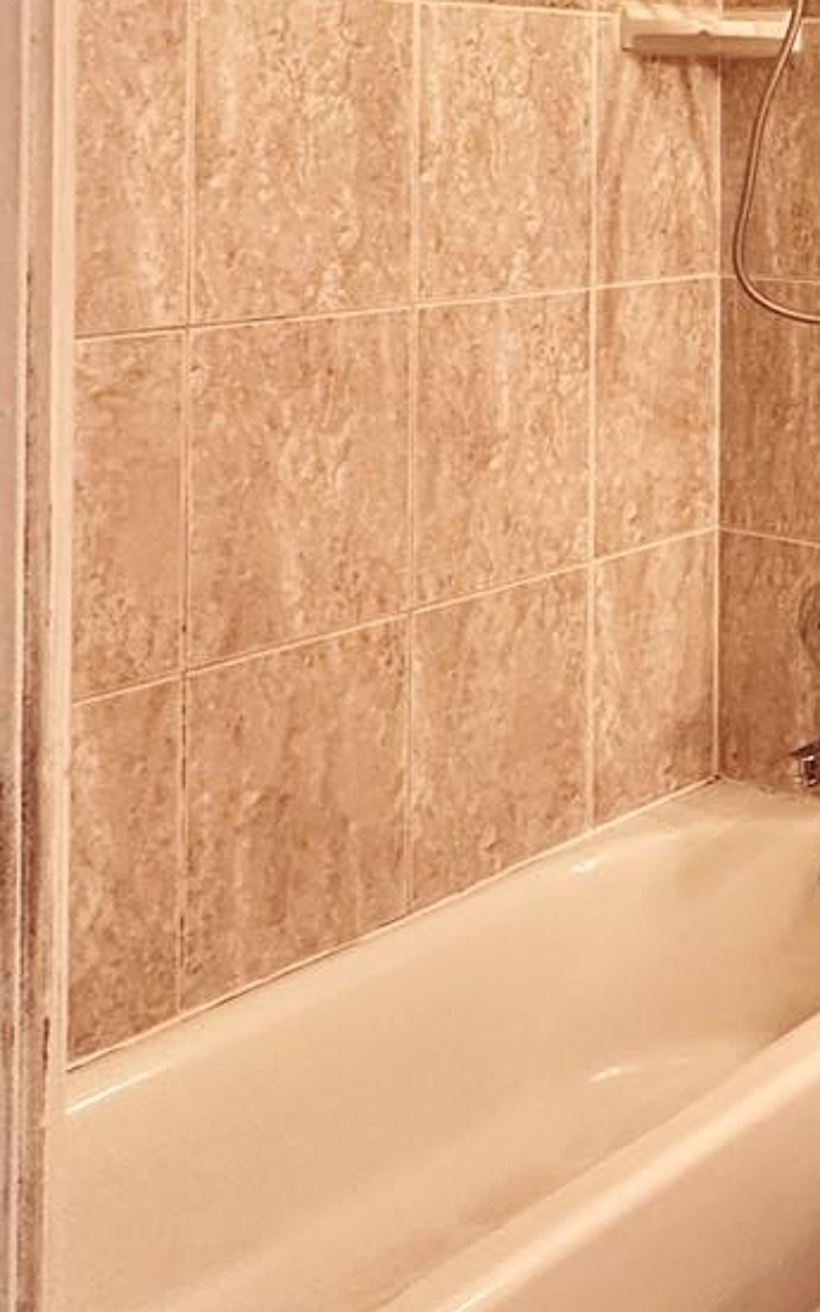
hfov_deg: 21.2
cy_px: 119
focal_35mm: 43
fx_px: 1538
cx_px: 1440
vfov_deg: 42.2
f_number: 2.2
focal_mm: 2.22
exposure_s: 1/120
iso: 200
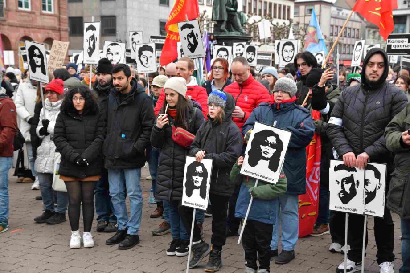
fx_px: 660
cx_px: 205
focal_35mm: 58
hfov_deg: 34.5
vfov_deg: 23.4
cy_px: 136
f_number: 7.1
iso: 2000
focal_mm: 58
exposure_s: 1/60
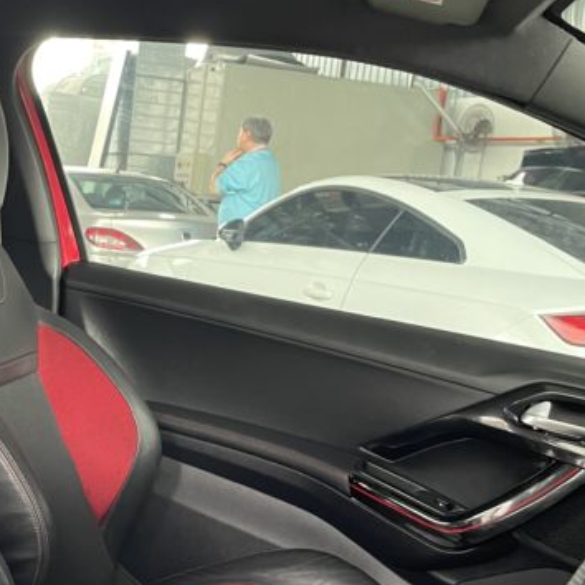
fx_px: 994
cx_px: 30
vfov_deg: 32.6
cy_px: 380
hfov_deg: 30.9
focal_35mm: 52
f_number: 1.6
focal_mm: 4.2
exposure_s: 1/60
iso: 500
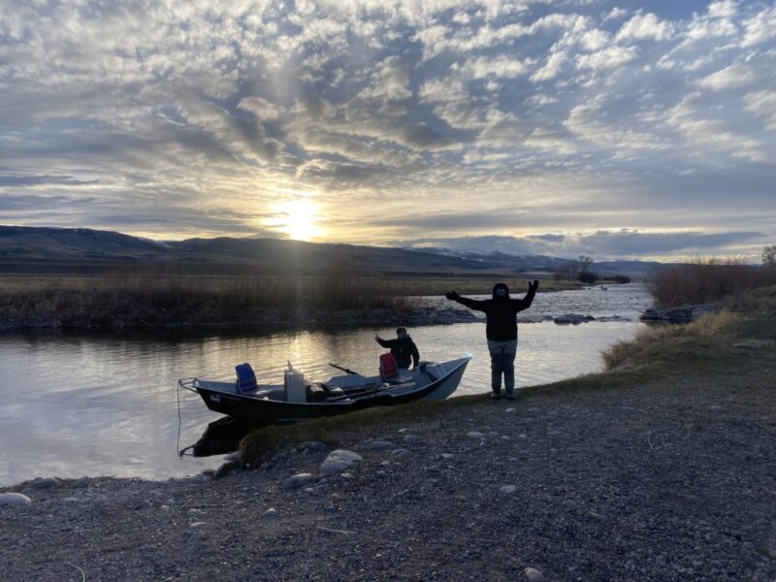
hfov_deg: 67.3
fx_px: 583
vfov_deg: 53.1
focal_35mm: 26
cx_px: 388
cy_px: 291
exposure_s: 1/1838
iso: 32
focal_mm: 4.25
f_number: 1.8
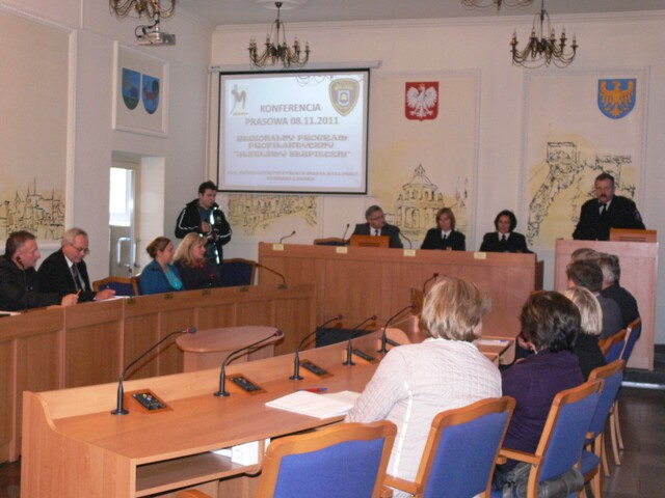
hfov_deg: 38.2
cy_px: 249
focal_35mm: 50
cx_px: 332
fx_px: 961
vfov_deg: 29.1
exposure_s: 1/30
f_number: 3.2
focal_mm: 10.5
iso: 320
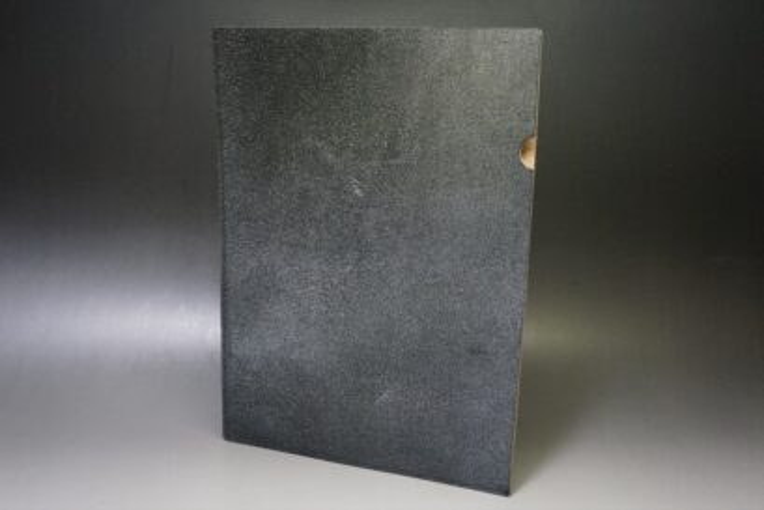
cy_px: 255
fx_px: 764
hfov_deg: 53.1
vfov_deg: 36.9
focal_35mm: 36
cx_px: 382
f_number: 4.5
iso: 3200
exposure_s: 1/125
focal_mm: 24
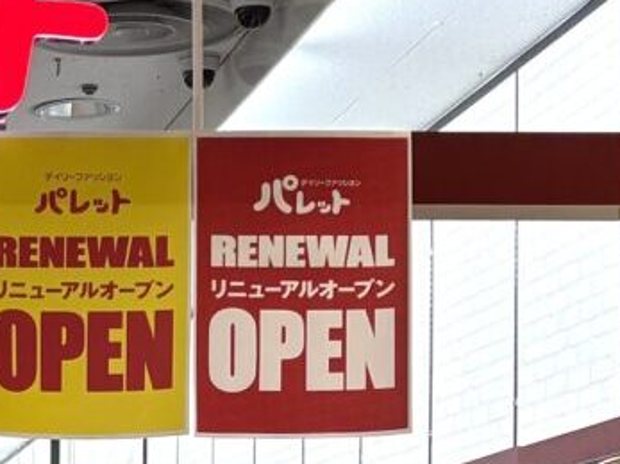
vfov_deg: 14.1
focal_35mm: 96
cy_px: 751
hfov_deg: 18.7
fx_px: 1719
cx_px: -225
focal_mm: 5.96
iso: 64
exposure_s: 1/126
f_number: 1.6
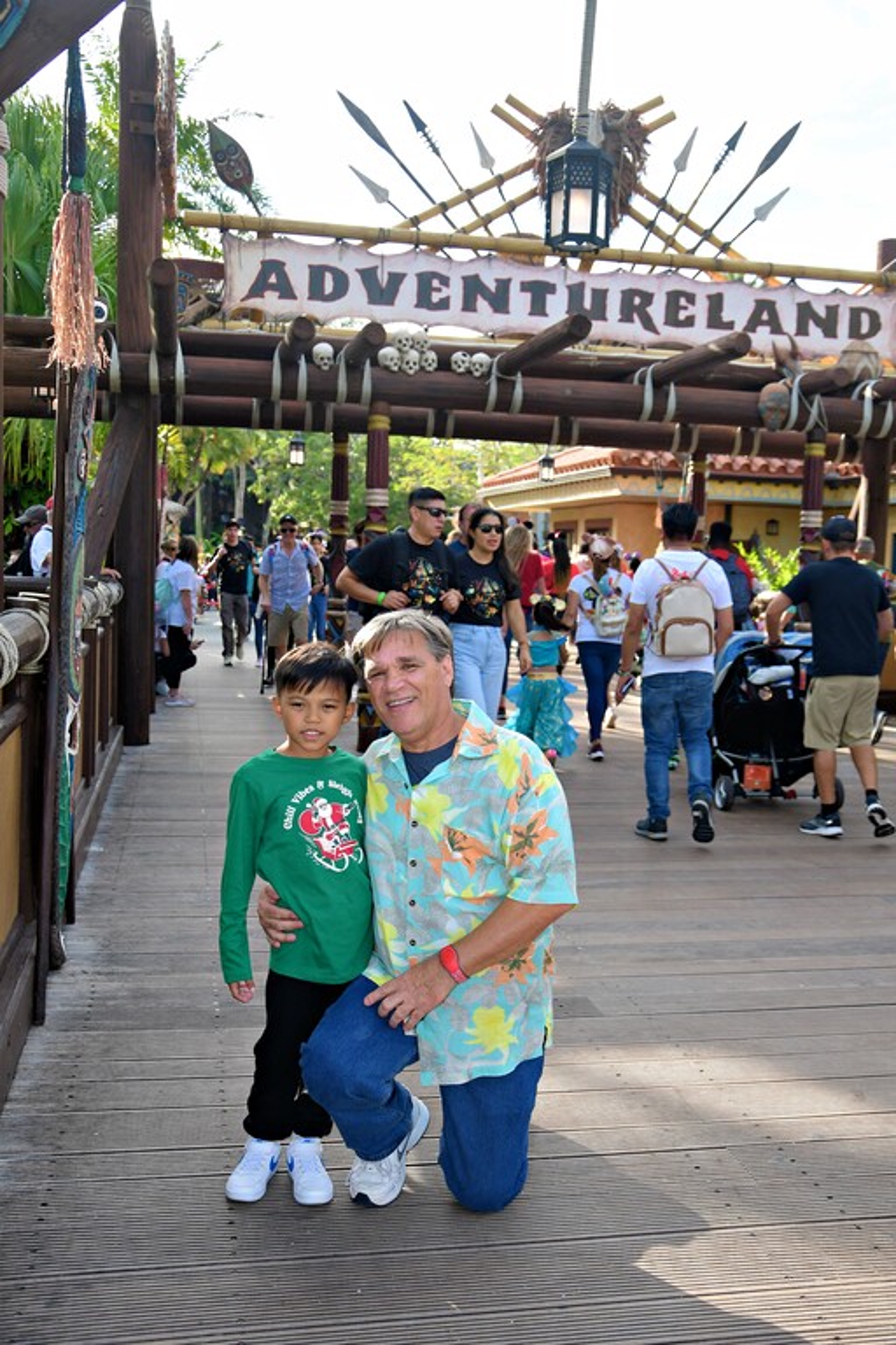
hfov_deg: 36.9
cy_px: 672
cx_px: 448
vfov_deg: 53.1
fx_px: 1344
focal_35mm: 36
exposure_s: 1/200
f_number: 4
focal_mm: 24
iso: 100
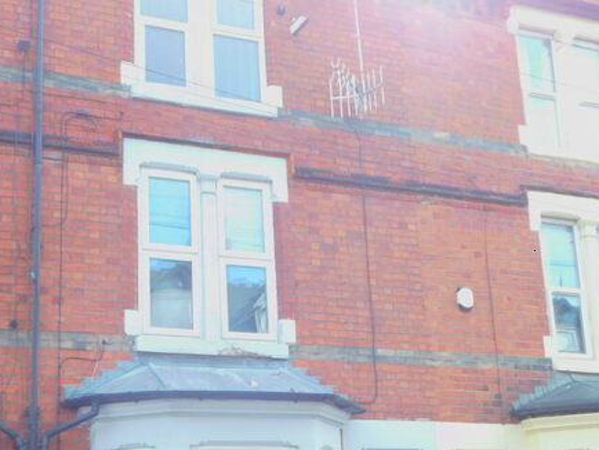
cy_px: 318
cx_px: 264
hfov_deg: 33.2
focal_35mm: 58
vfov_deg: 25.1
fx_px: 1004
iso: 125
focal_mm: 6.3
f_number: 3.5
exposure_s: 1/100
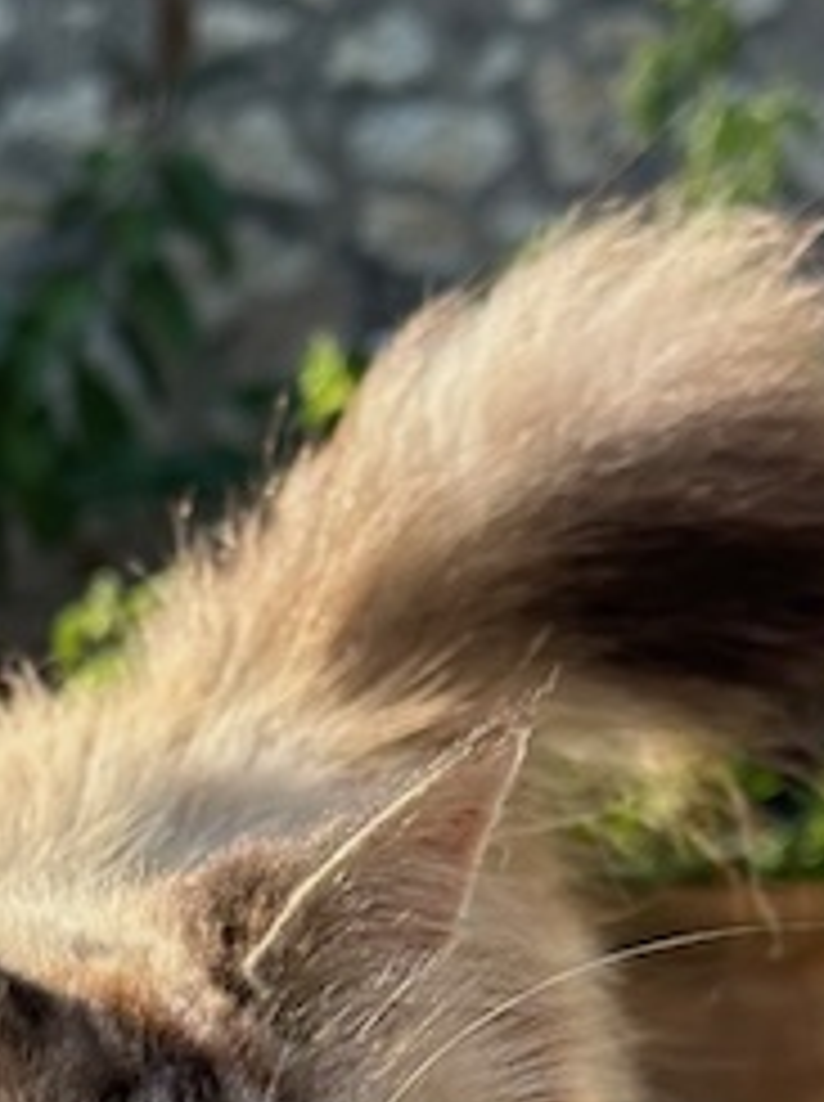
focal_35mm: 157
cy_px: 1089
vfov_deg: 12.5
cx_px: -171
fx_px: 4996
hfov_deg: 9.3
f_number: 1.78
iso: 64
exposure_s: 1/1272
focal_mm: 6.86
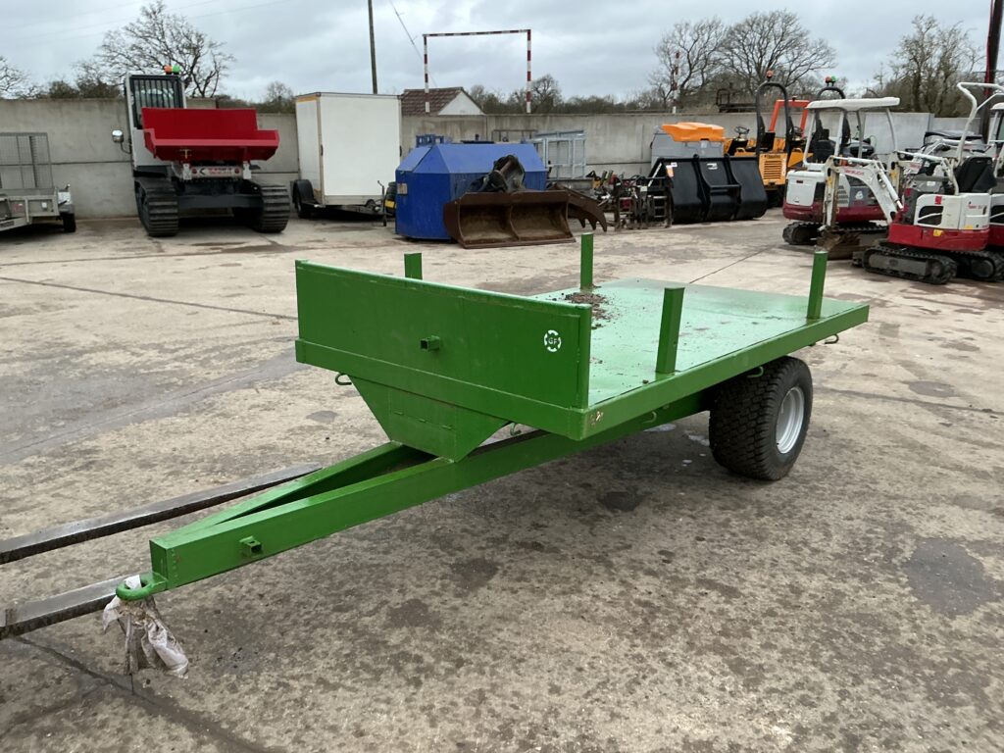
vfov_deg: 49.7
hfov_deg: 63.4
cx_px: 502
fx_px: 812
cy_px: 376
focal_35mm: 28
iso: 80
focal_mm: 3
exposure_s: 1/60
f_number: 1.8
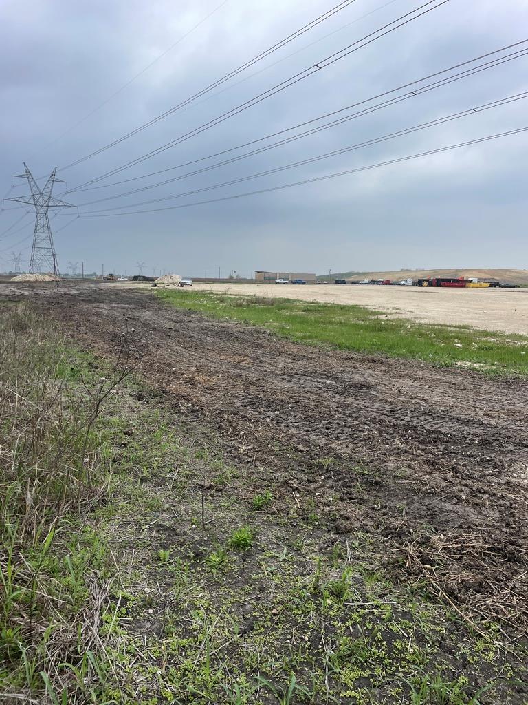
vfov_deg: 67.3
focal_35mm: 26
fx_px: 529
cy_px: 352
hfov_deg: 53.1
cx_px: 264
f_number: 1.6
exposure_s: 1/2681
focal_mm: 4.2
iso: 32
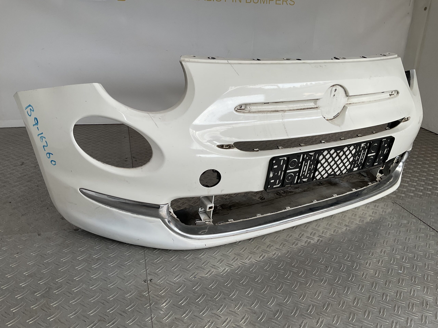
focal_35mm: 29
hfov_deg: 61.7
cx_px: 219
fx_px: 367
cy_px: 164
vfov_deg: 48.2
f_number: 1.8
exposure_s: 1/120
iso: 16
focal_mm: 3
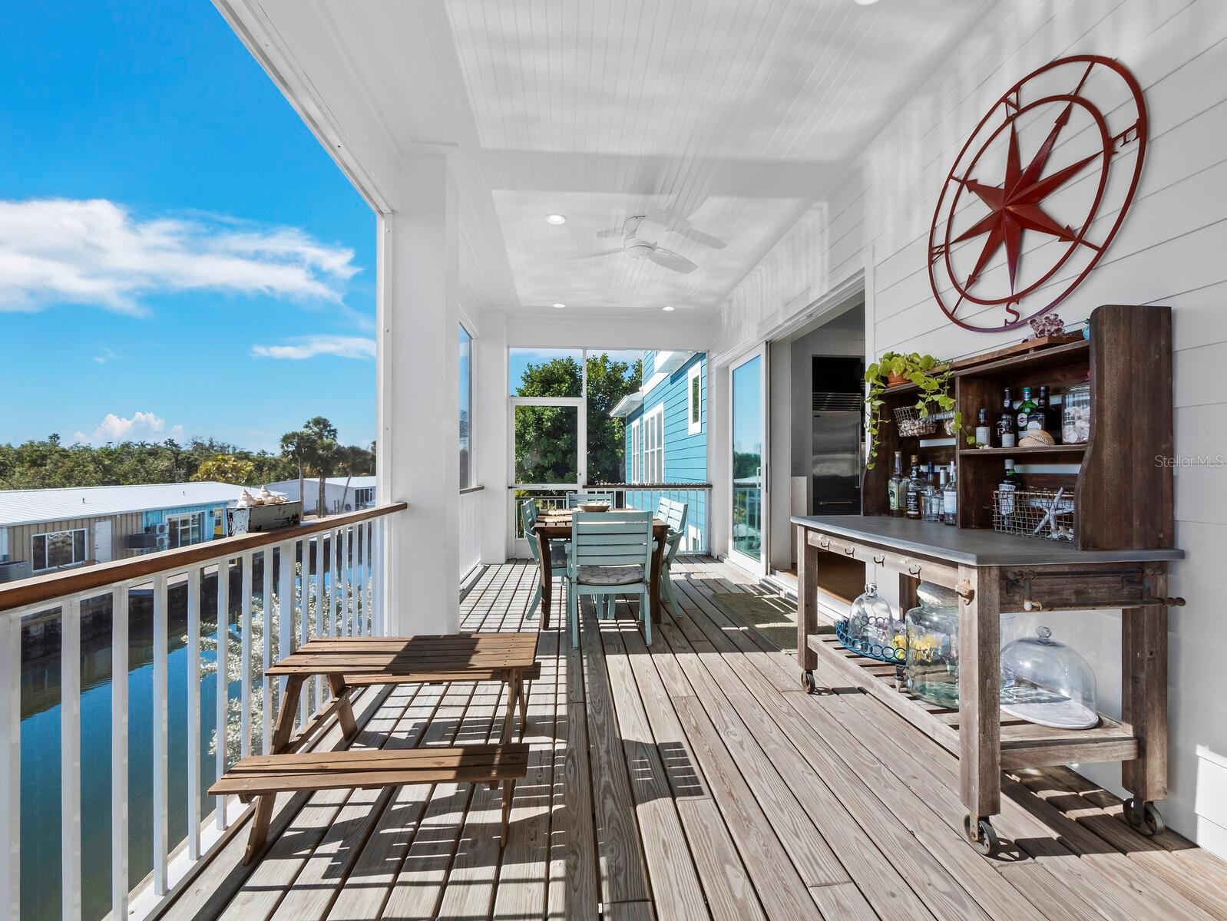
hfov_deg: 102.0
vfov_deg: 85.7
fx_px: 496
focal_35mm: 14
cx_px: 614
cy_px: 460
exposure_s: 1/80
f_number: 13
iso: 320
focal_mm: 7
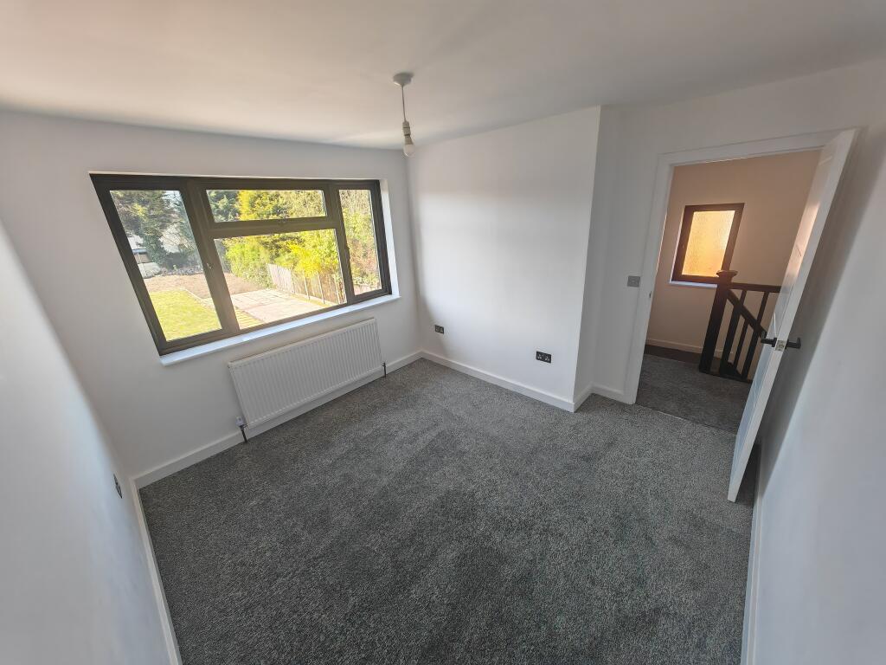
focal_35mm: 13
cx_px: 443
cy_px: 332
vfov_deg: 89.9
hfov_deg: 106.2
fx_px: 333
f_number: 2
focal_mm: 1.82
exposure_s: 1/93
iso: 125
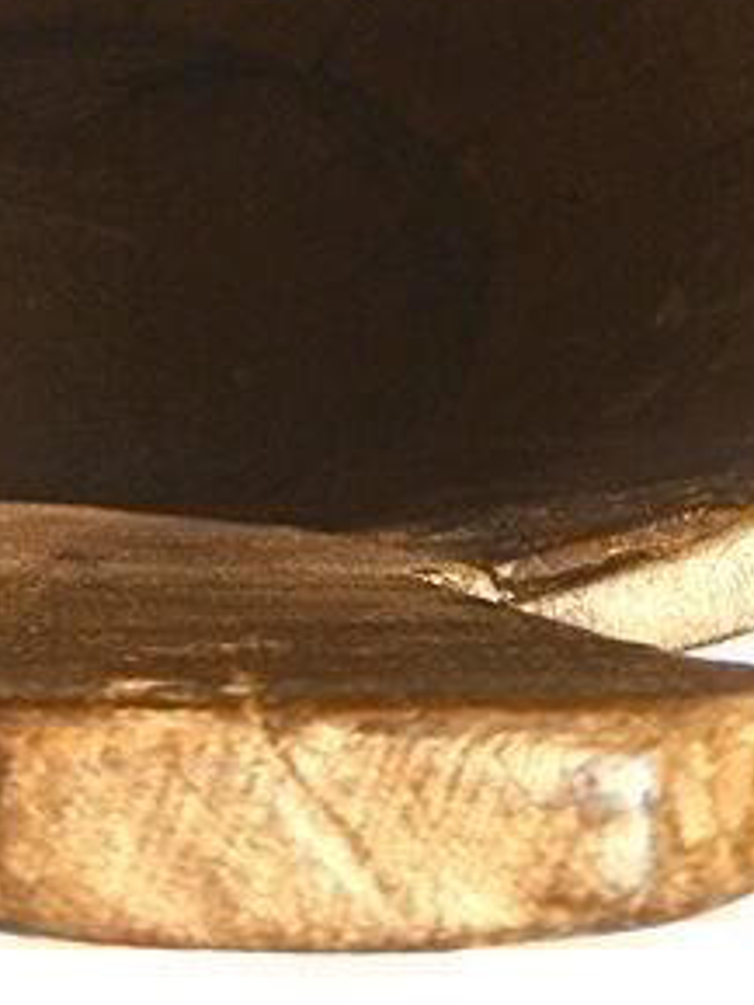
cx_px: 184
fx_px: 3134
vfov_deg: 17.8
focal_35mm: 108
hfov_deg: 13.7
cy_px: 45
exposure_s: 1/200
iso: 80
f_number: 11
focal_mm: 6.9
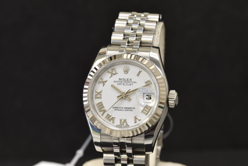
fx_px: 931
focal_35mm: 135
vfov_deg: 10.2
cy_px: 83
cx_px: 124
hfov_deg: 15.2
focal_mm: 90
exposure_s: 1/2.5
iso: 100
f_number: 13
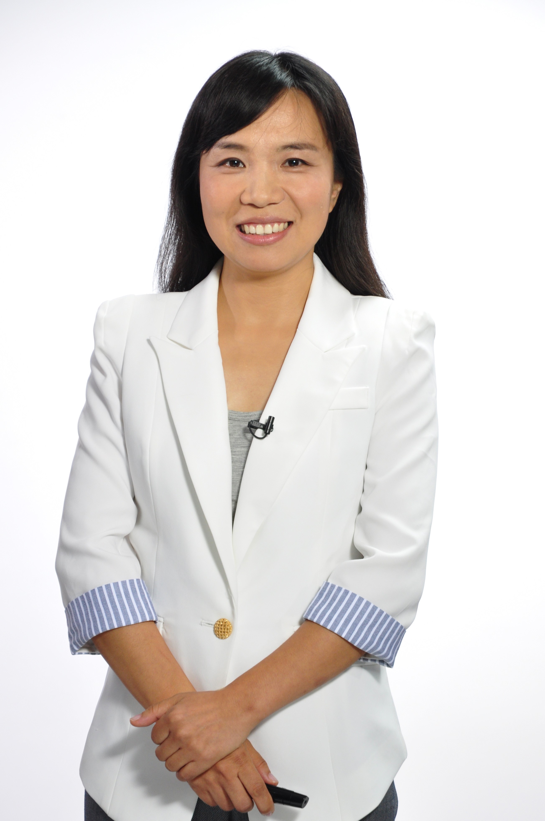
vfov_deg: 16.1
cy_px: 410
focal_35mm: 128
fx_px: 2902
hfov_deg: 10.7
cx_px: 272
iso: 560
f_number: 5.6
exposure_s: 1/40
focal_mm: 85
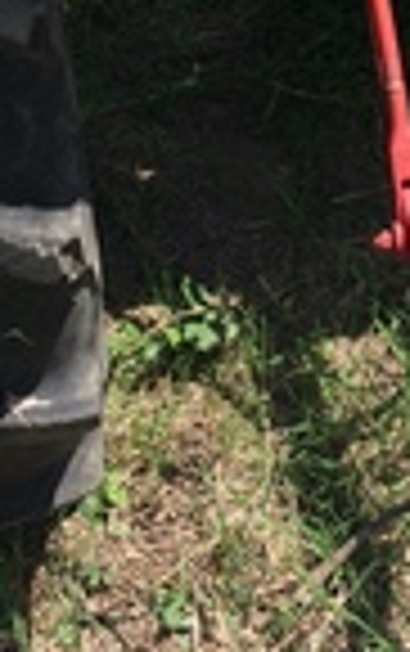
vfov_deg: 19.6
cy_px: -124
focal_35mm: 100
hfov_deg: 12.8
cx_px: 502
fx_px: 1783
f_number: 2.2
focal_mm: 4.15
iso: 32
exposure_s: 1/1244
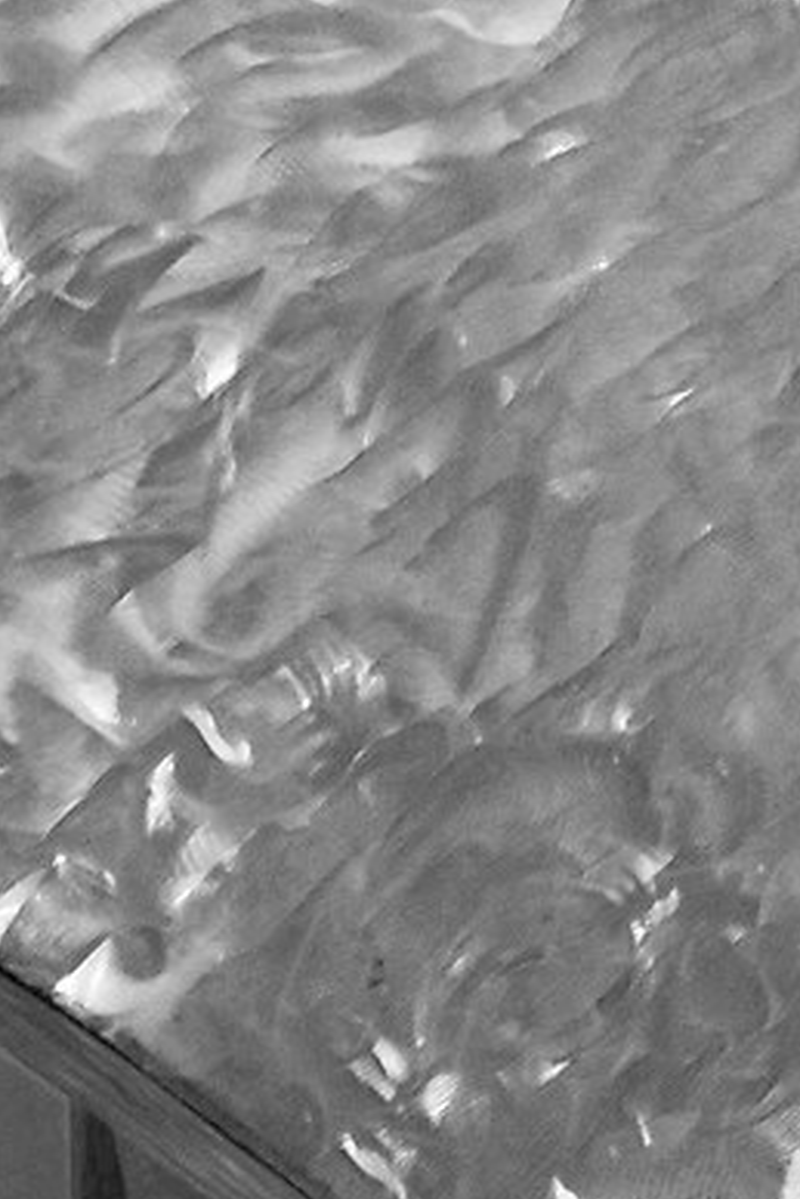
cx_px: -1248
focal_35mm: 346
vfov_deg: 5.9
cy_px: 2111
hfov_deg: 3.9
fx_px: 11522
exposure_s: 1/420
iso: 400
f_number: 8
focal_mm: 37.4
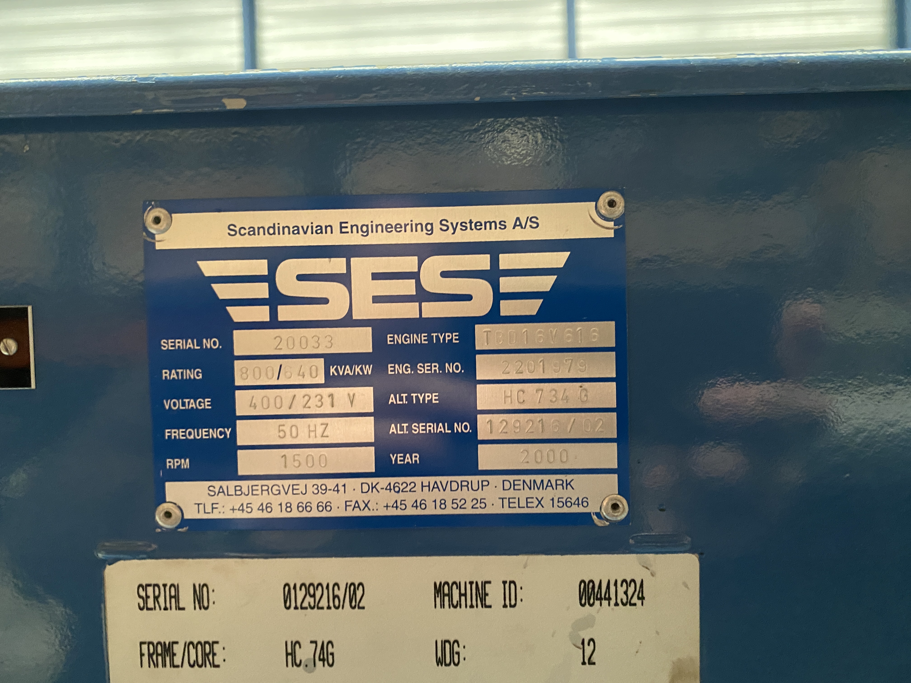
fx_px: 684
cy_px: 342
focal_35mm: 26
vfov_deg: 53.1
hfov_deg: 67.3
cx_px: 456
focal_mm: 4.25
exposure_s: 1/25
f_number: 1.8
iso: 640
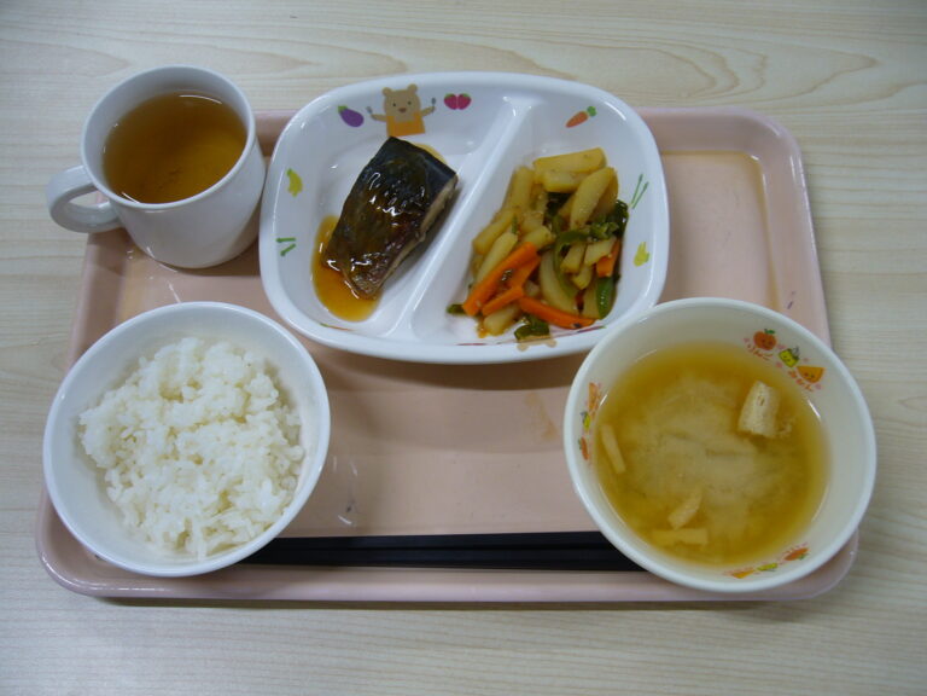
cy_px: 348
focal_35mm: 35
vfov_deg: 40.7
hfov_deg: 52.6
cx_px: 464
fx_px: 937
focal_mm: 5.8
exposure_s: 1/25
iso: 80
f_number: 2.8
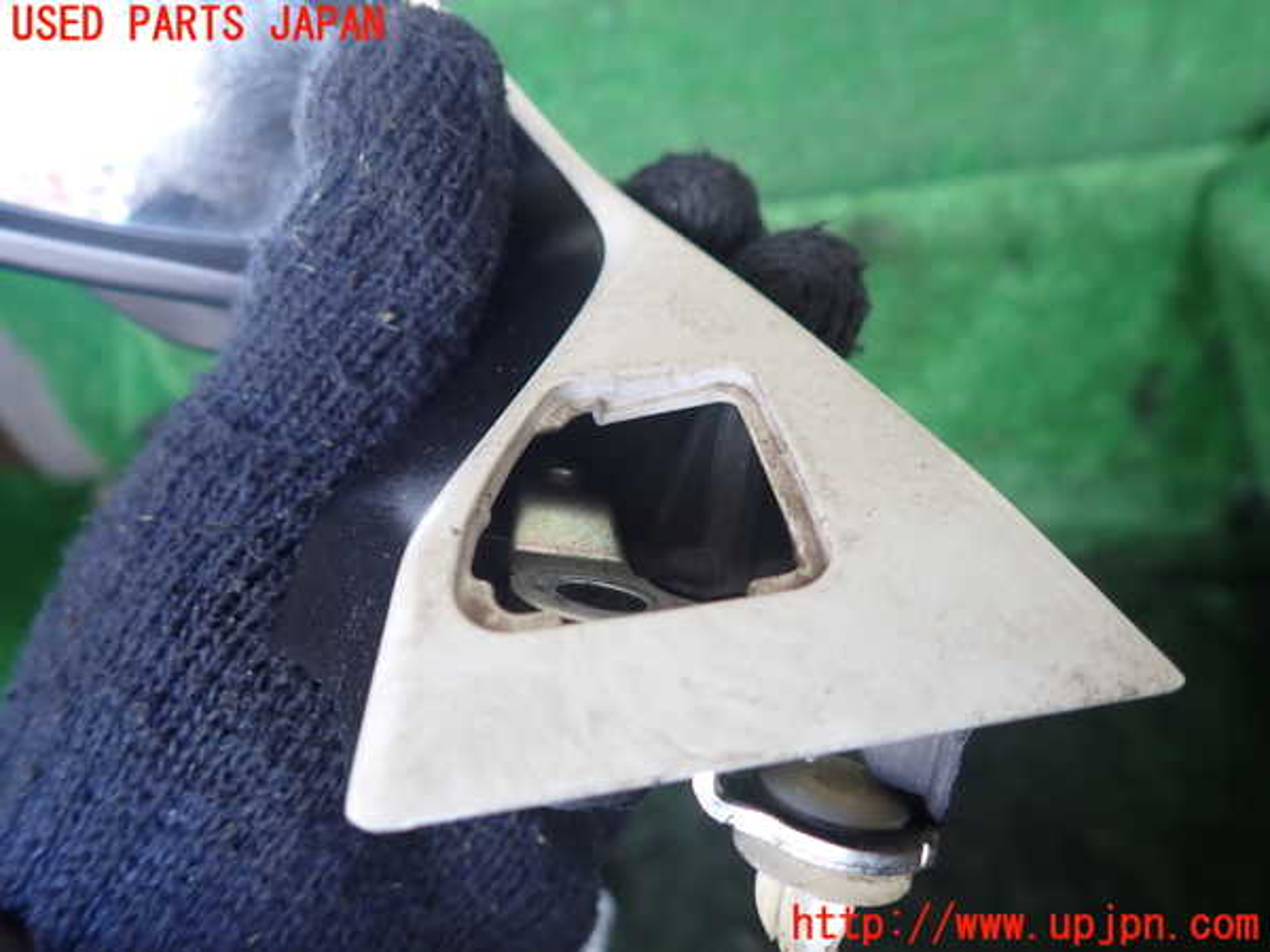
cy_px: 476
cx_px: 635
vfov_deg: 54.9
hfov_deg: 69.4
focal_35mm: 25
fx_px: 917
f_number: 2
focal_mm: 4.5
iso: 100
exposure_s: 1/60
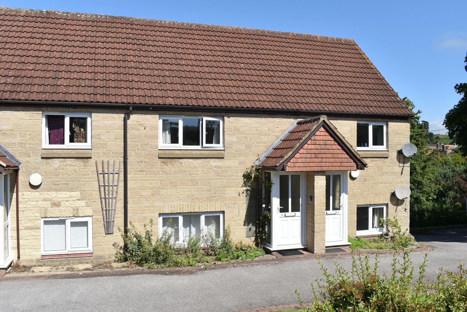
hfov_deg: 61.9
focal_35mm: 30
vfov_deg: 43.6
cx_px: 234
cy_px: 156
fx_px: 389
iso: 100
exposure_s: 1/320
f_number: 9
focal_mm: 20
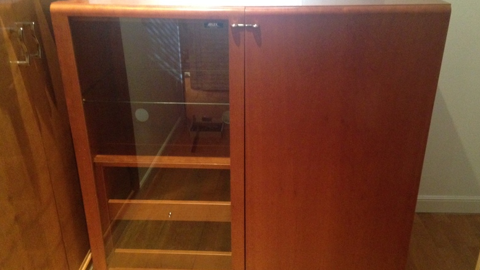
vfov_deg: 32.0
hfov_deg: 54.0
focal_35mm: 37
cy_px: 135
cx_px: 242
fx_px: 471
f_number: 2.4
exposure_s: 1/15
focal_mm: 4.12
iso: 640
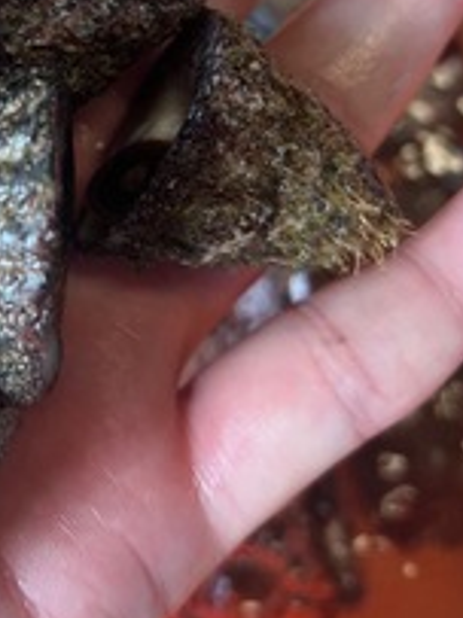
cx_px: -20
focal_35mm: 64
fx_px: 1143
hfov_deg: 21.9
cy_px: 79
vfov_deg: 29.2
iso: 50
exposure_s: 1/120
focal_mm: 5.7
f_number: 1.5
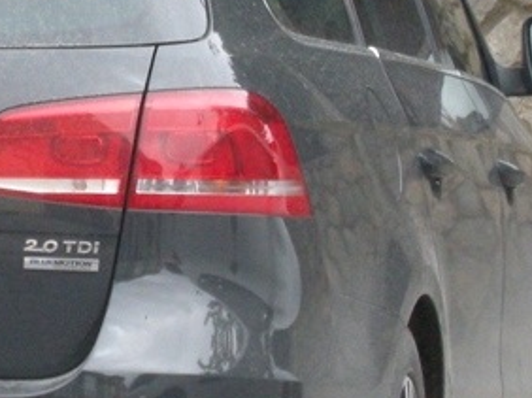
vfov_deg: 3.3
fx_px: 6864
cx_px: -143
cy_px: 92
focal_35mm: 447
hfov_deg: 4.4
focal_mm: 26.3
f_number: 5.3
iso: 226
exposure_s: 1/250
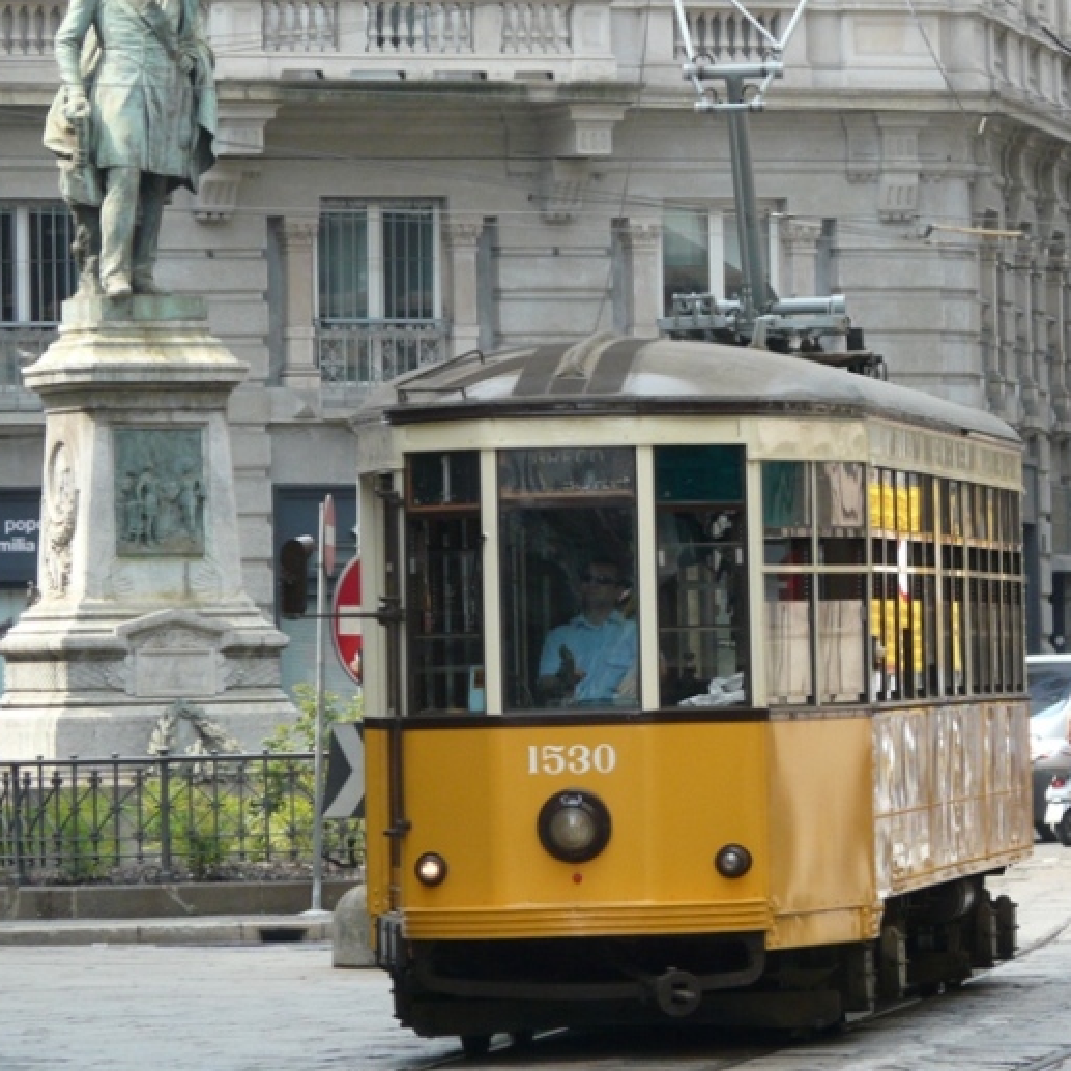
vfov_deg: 5.7
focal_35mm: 309
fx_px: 10816
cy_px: 534
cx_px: 554
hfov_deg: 5.7
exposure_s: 1/320
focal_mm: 42.9
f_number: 4
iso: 200
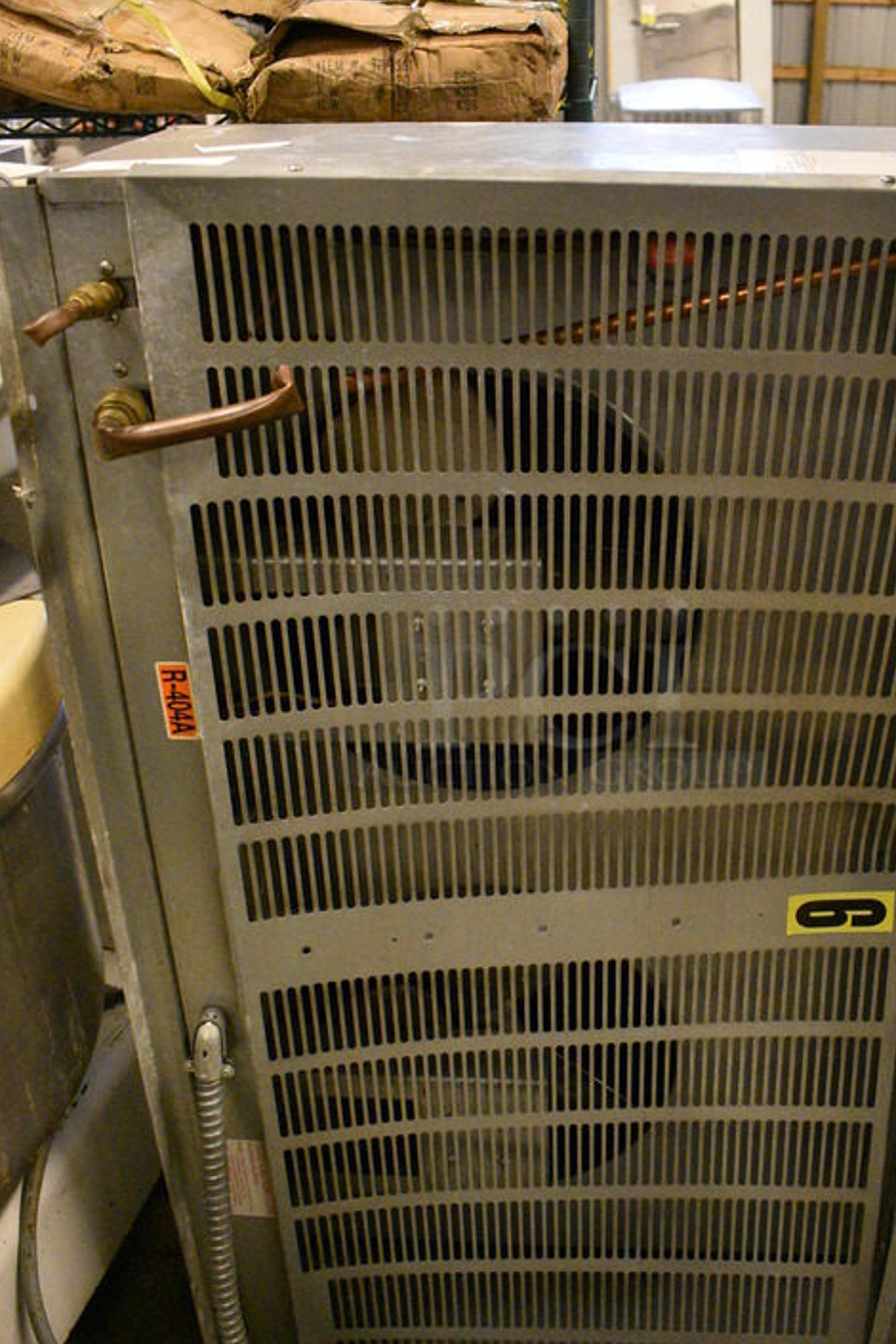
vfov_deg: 54.4
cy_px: 693
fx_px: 1307
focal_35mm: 35
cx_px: 557
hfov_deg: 37.6
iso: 7200
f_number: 3.5
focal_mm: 18
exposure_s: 1/125
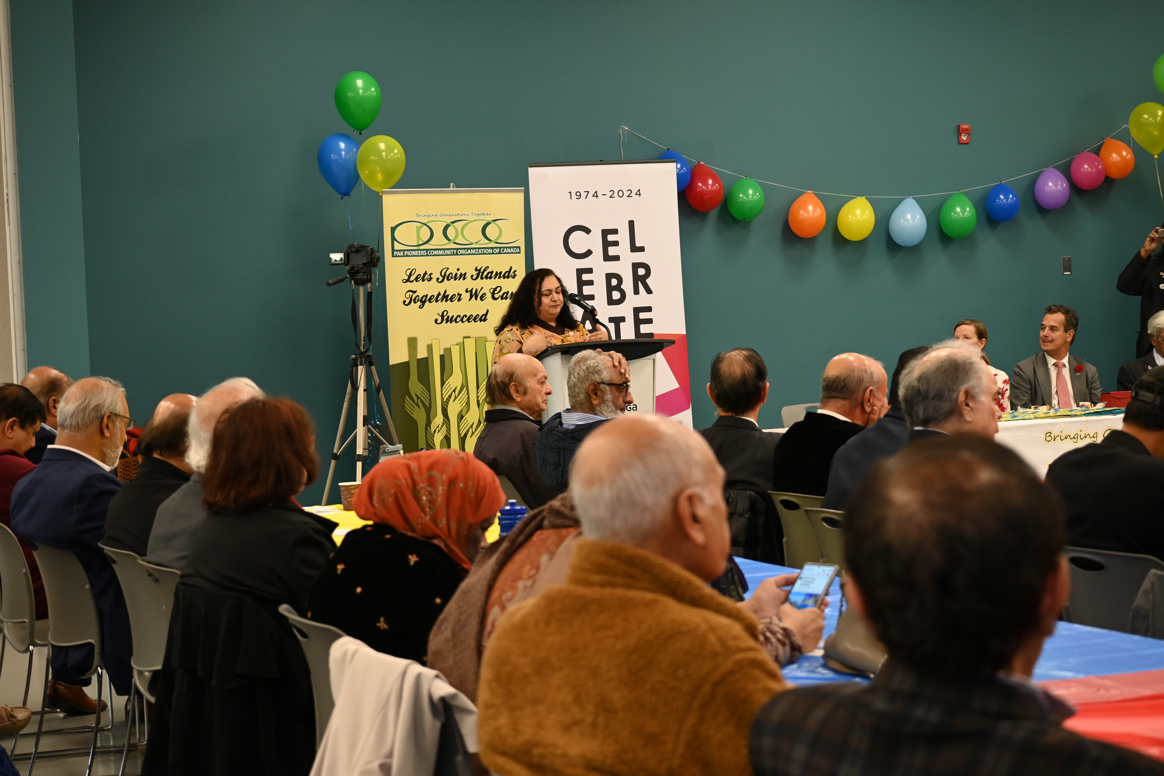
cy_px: 388
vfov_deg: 18.2
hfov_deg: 27.0
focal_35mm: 75
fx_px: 2425
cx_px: 582
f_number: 4.5
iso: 900
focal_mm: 50
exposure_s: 1/80
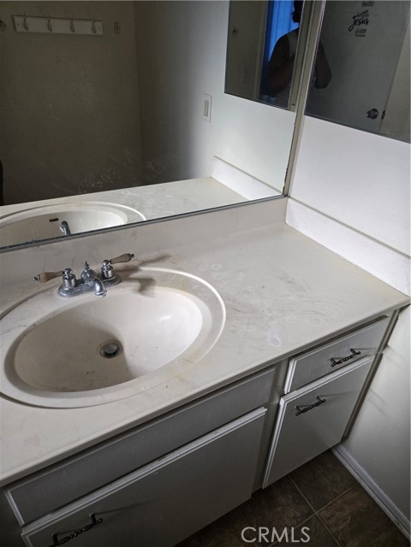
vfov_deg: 73.9
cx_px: 206
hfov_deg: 58.9
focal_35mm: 23
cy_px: 274
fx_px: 364
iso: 125
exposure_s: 1/180
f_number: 1.8
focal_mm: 5.4
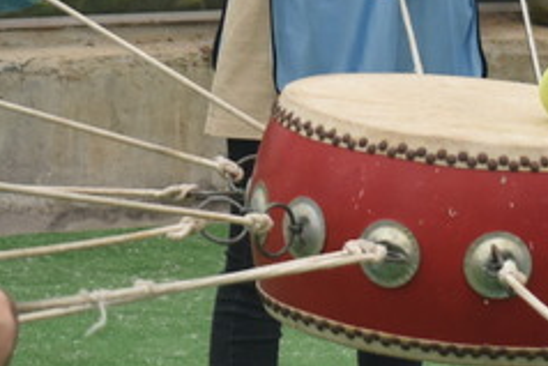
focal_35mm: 252
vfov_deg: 5.4
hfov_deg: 8.2
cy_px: -74
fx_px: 3838
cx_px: 152
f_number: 5.6
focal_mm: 40
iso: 360
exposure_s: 1/125
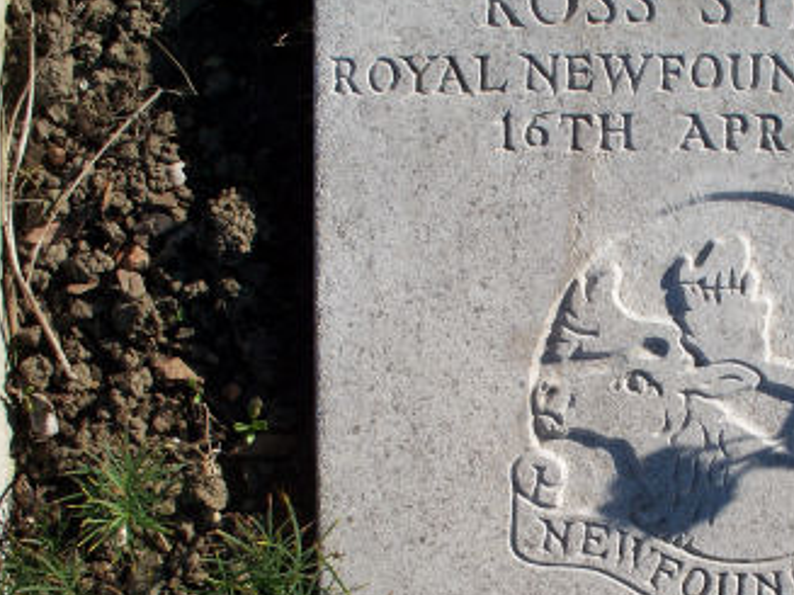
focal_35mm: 66
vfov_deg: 22.1
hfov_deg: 28.9
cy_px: 418
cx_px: 597
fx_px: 1513
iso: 64
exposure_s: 1/400
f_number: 5
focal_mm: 7.54
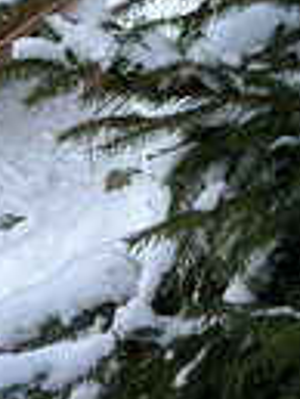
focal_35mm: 167
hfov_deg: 8.8
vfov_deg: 11.3
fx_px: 1927
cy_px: -232
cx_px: -94
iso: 80
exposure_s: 1/535
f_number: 1.78
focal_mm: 6.86
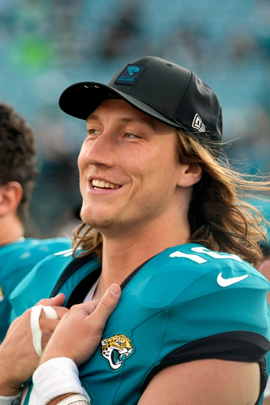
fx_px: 5253
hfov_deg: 2.9
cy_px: 239
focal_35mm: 467
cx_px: 121
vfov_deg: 4.4
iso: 400
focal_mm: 156
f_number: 2.8
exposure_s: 1/1250
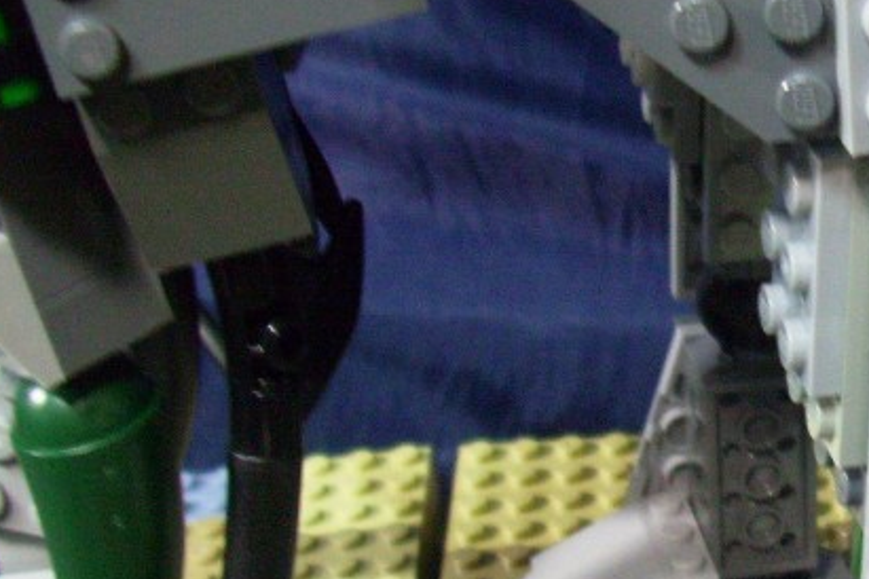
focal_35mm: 83
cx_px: 951
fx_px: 2003
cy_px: 560
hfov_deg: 23.0
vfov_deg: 16.2
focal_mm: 5.7
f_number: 2.9
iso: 160
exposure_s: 1/8
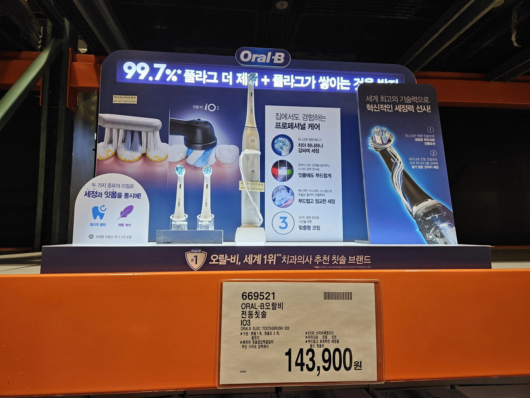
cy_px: 199
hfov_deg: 73.9
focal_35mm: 23
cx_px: 265
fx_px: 352
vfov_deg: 58.9
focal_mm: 5.4
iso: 125
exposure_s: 1/120
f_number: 1.8
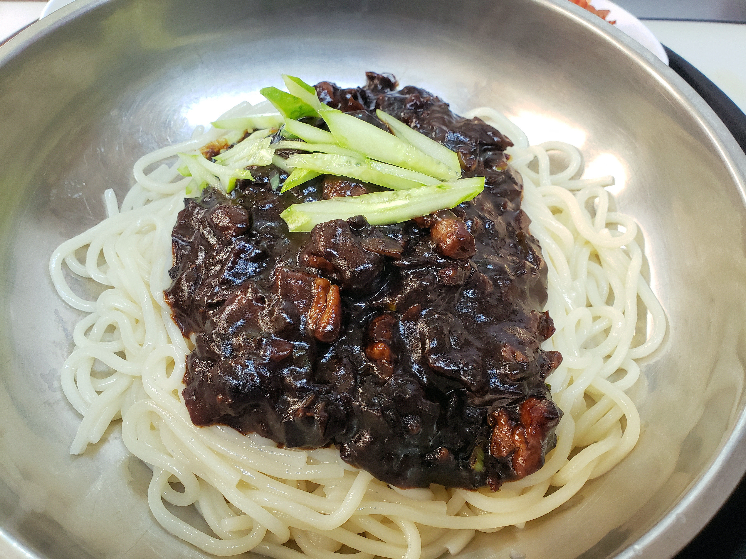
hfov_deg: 67.3
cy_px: 280
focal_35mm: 26
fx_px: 560
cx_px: 373
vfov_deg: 53.1
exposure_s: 1/60
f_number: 2.4
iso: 320
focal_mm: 4.3
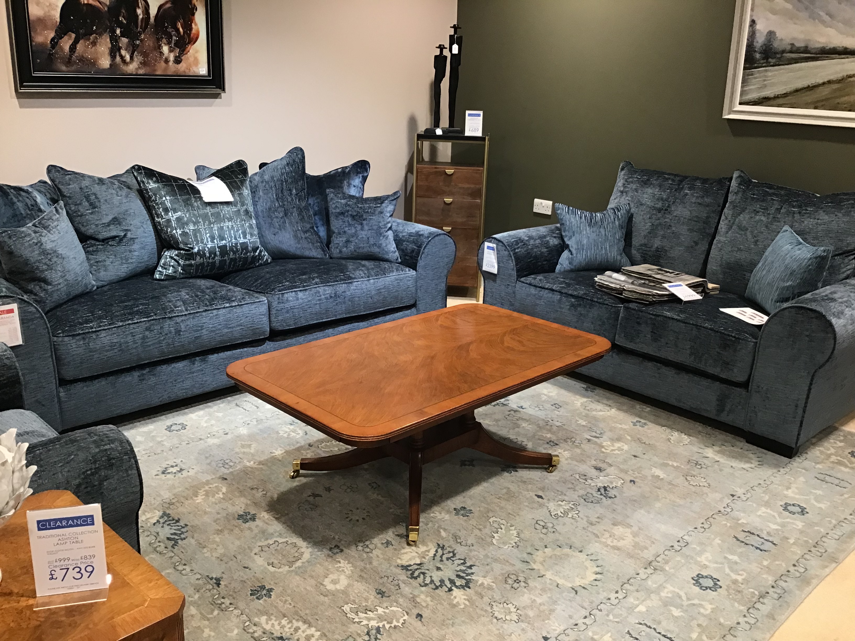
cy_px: 320
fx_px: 766
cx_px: 428
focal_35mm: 31
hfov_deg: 58.4
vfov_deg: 45.4
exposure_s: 1/33
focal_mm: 3.3
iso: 100
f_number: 2.4
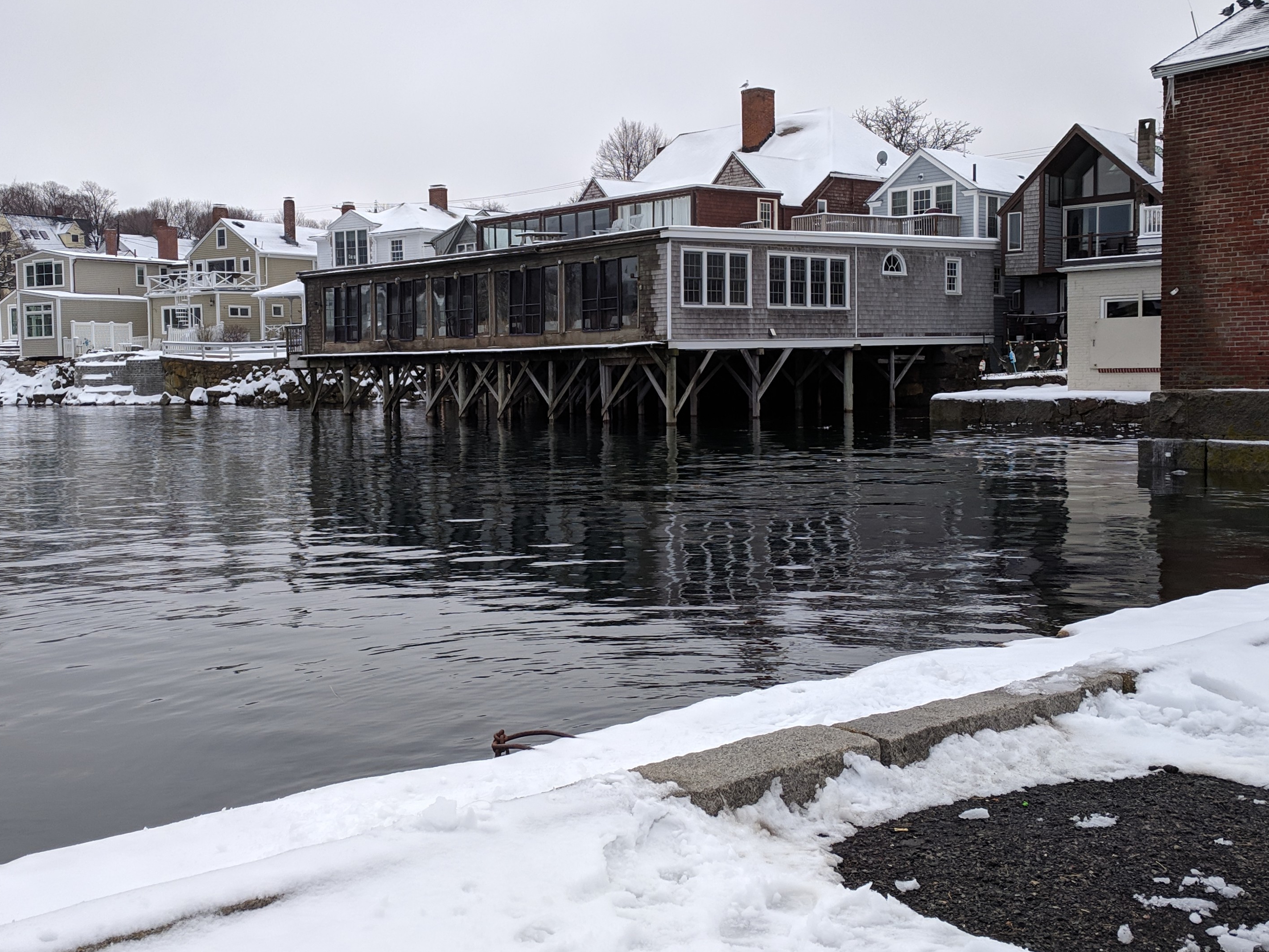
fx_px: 1320
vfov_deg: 39.6
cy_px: 442
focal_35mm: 36
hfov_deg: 51.1
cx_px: 530
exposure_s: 1/1754
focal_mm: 4.67
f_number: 2
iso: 70
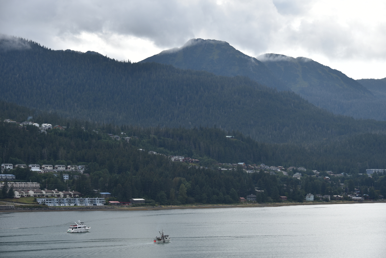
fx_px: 912
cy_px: 129
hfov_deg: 23.9
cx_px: 193
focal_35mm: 85
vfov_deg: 16.1
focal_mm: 85
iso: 100
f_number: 7.1
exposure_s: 1/200
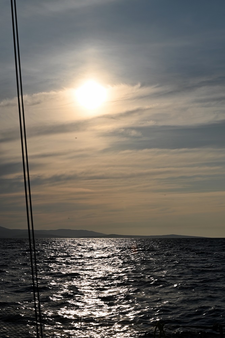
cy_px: 169
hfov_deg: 19.5
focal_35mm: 70
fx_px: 656
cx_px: 112
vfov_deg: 28.8
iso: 100
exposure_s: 1/800
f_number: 16
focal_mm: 70
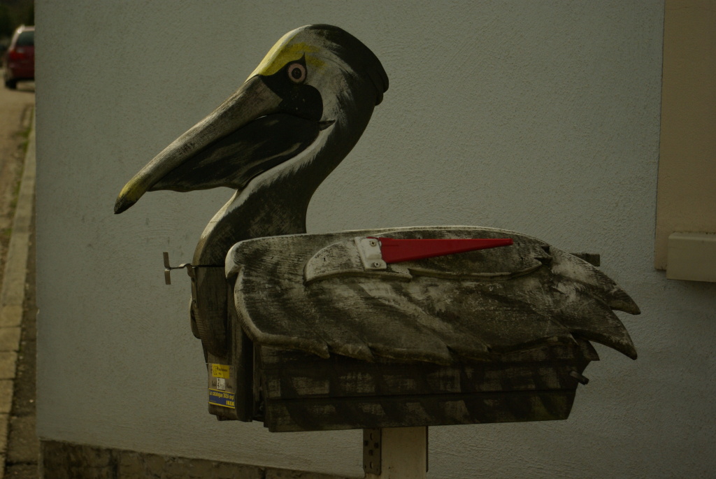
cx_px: 358
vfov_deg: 16.6
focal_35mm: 82
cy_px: 240
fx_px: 1642
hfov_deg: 24.6
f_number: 5.6
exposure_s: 1/2000
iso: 400
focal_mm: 55
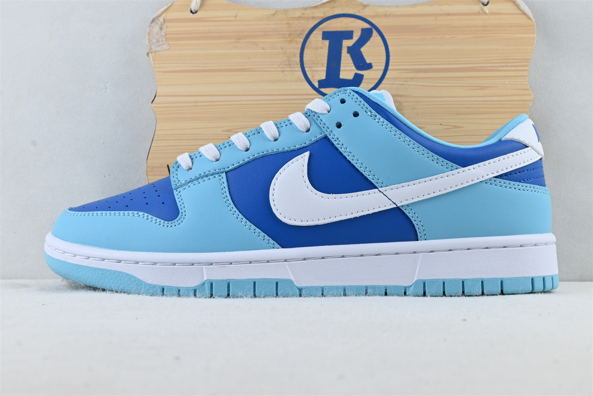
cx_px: 296
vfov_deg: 27.3
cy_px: 198
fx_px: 815
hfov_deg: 40.0
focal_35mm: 50
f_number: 10
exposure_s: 1/15
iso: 100
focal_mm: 33
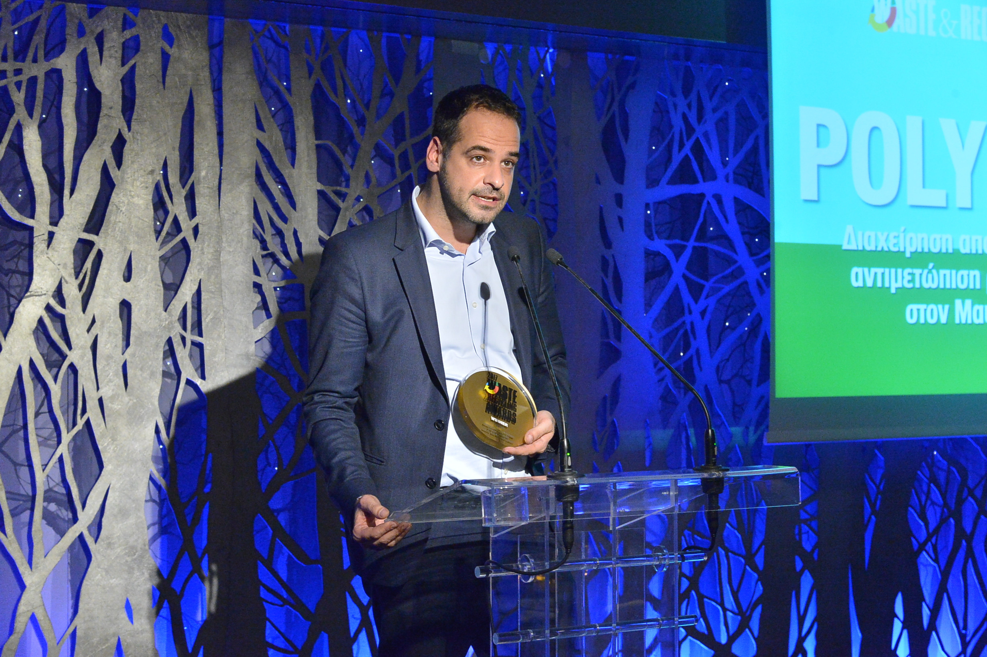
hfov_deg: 34.5
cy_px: 328
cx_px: 494
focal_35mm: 58
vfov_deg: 23.4
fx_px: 1589
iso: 6400
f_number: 6.3
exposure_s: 1/160
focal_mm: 58
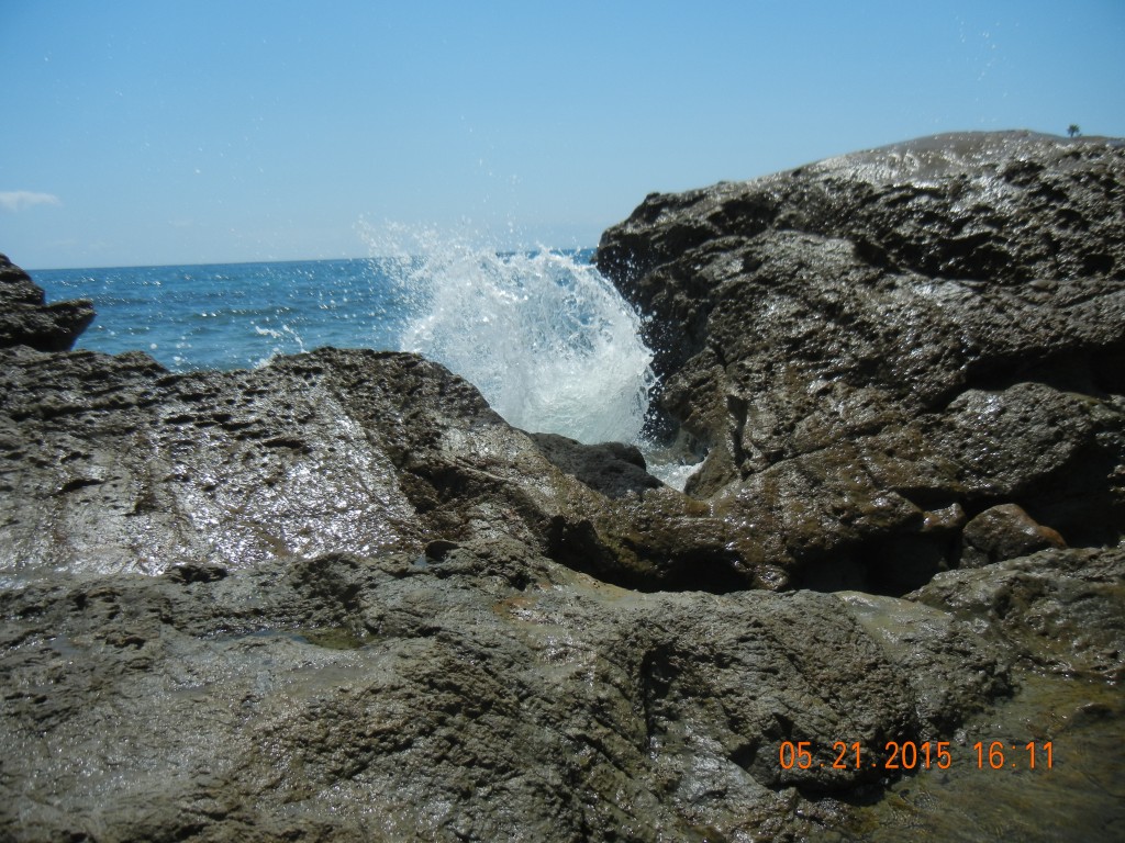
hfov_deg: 60.0
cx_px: 562
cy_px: 422
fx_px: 975
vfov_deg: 46.8
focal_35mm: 30
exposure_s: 1/733
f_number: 7
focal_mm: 5.4
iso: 160
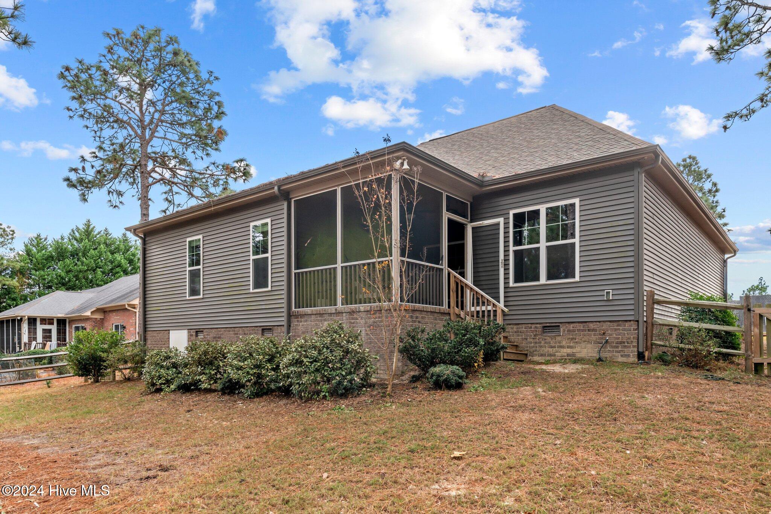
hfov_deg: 74.9
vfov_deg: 54.1
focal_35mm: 24
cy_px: 257
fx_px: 503
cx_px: 386
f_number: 8
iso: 320
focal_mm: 23.5
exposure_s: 1/125
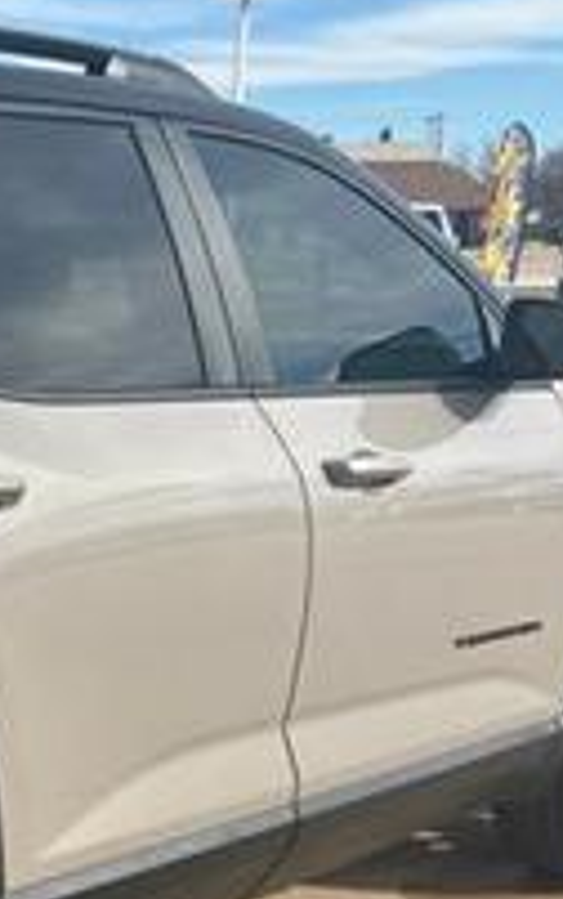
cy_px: 635
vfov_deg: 29.4
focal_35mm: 69
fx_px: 1690
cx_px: -326
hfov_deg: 16.8
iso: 50
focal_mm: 5.7
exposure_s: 1/3704
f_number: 1.5
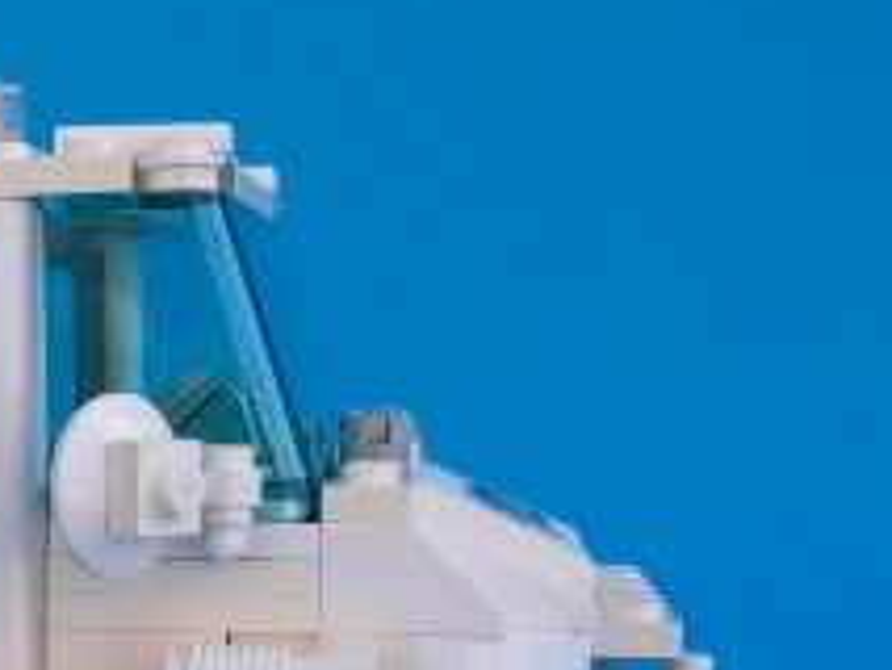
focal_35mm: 99
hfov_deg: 17.9
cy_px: 578
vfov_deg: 14.8
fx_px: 2553
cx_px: -398
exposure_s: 1/435
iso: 100
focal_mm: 7.13
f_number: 4.03
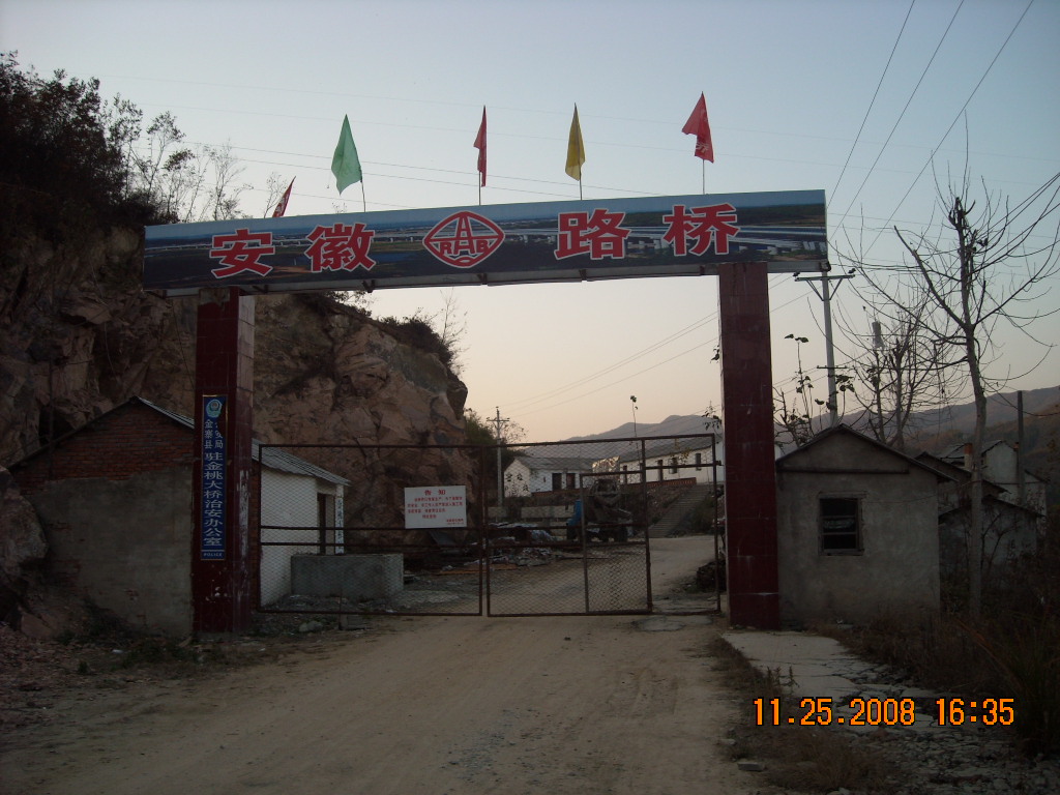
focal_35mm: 35
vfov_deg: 40.7
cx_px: 530
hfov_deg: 52.6
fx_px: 1072
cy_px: 398
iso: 64
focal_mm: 5.7
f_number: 2.8
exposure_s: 1/369
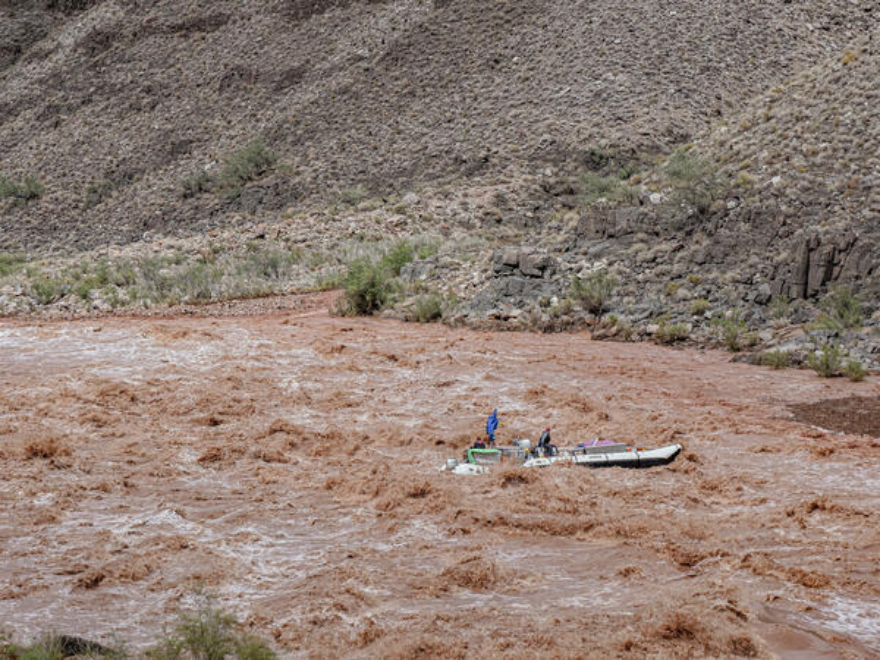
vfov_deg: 12.3
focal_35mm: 120
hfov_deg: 16.4
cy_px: 330
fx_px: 3051
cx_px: 440
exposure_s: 1/800
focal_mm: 60
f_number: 7.1
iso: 200
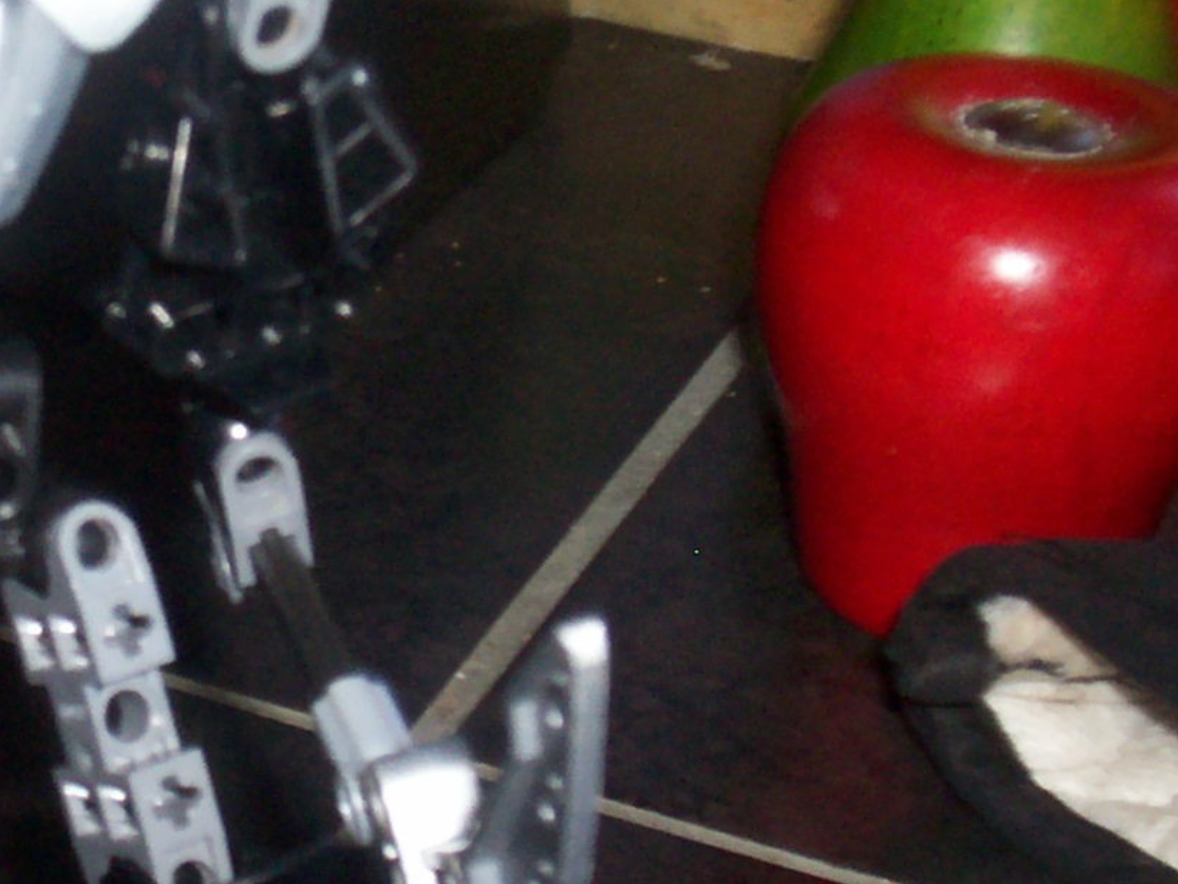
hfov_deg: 19.0
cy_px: 418
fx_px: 3438
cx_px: 75
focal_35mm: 101
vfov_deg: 14.7
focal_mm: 5.9
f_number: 4.5
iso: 140
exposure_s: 1/64
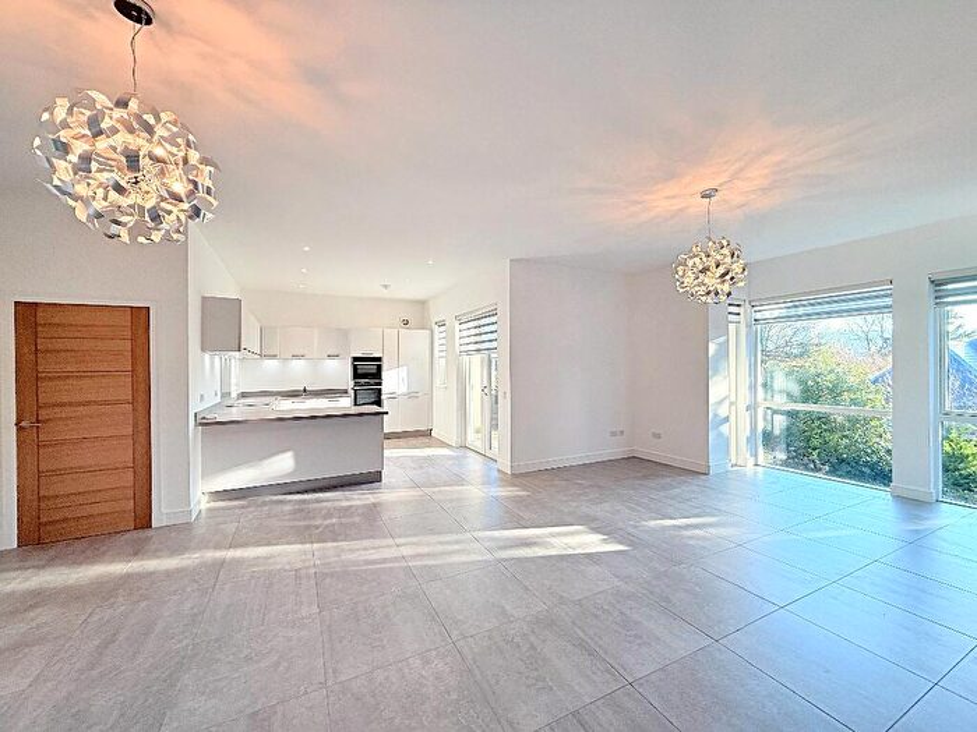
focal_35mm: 14
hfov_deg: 102.1
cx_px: 488
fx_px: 395
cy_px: 366
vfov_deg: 85.7
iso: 64
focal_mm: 2.22
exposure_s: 1/137
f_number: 2.2
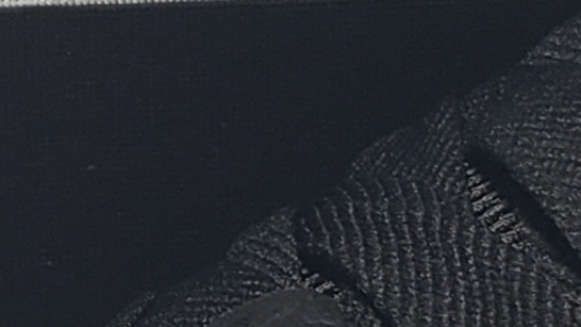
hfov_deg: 10.3
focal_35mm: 209
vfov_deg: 5.8
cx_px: 62
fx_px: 3219
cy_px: 268
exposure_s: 1/282
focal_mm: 4.3
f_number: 1.5
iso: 50
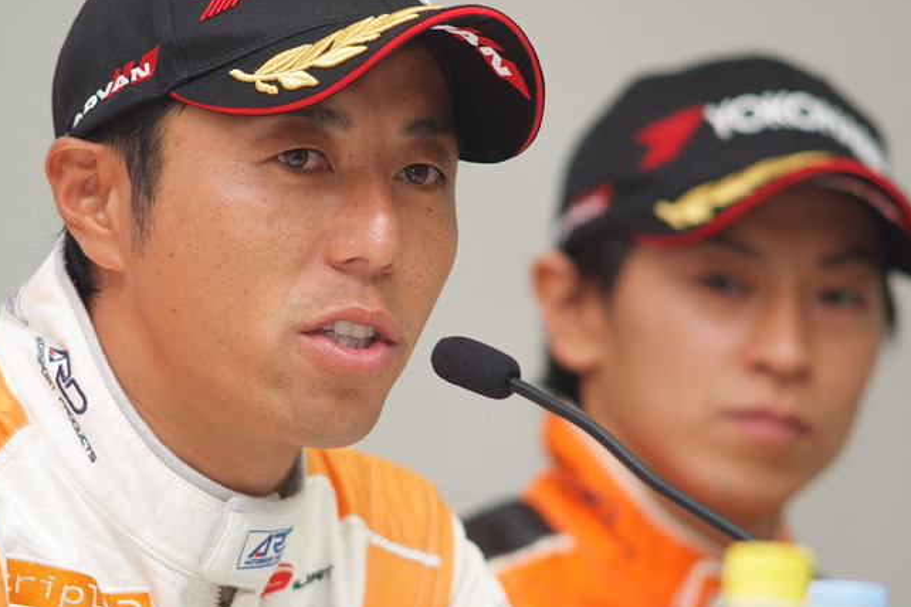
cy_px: 286
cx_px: 448
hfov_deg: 6.8
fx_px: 7667
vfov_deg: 4.5
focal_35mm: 303
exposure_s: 1/125
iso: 200
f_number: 2.8
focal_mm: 180
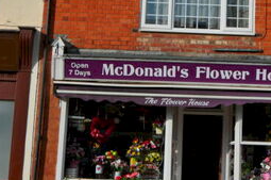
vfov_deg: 13.6
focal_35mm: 99
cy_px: 5
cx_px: 176
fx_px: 744
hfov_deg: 20.6
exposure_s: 1/400
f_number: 10
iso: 200
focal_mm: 24
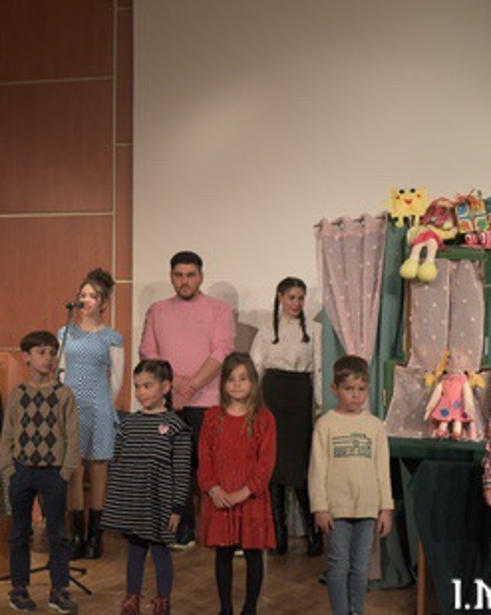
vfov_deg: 26.8
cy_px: 307
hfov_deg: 21.3
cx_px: 91
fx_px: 1290
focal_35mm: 71
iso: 3200
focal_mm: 50
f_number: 4
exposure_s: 1/200
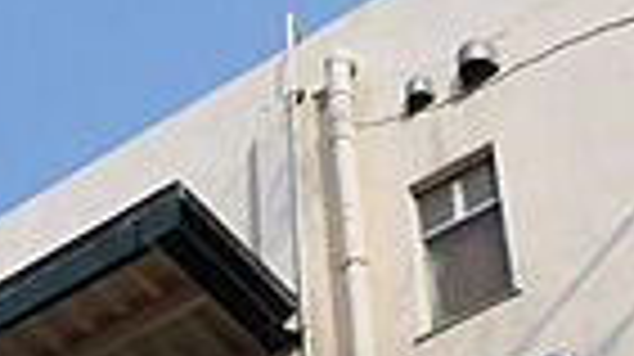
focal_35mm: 119
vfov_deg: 9.5
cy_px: 698
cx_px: -72
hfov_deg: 17.4
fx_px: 1999
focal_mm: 4.3
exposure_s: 1/200
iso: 100
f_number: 7.8
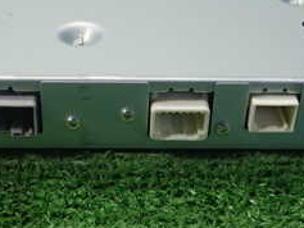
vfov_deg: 19.2
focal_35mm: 76
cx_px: 121
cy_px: 40
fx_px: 668
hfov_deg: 25.6
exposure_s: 1/125
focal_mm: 5.5
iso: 200
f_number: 2.3
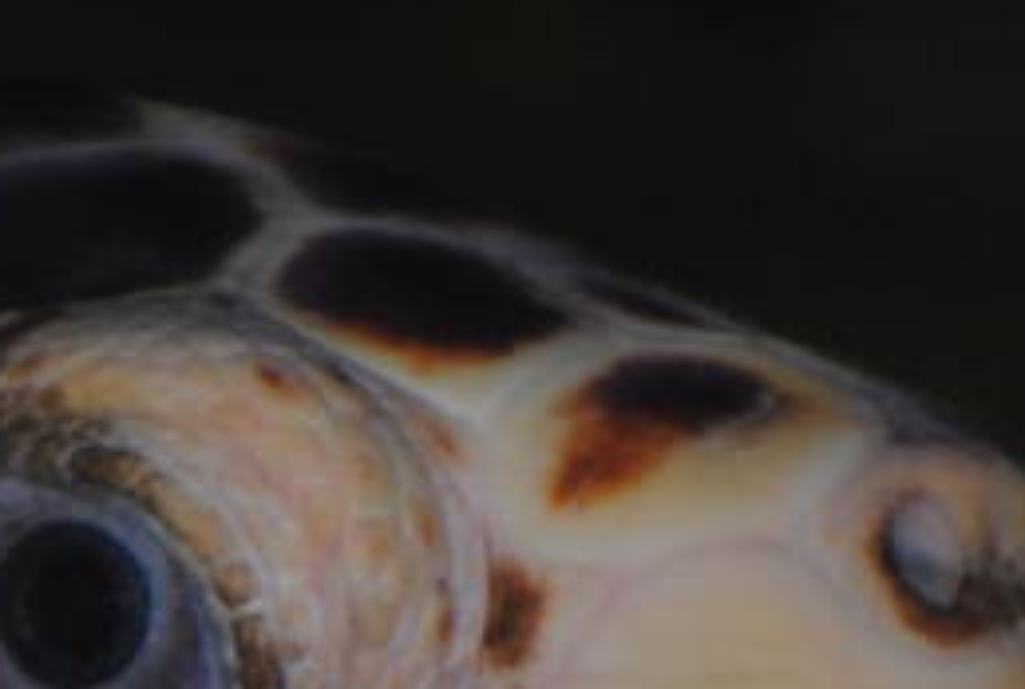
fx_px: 27741
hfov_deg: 2.1
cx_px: -499
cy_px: 1178
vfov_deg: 1.4
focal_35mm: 972
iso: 200
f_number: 4.5
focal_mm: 105
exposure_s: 1/60
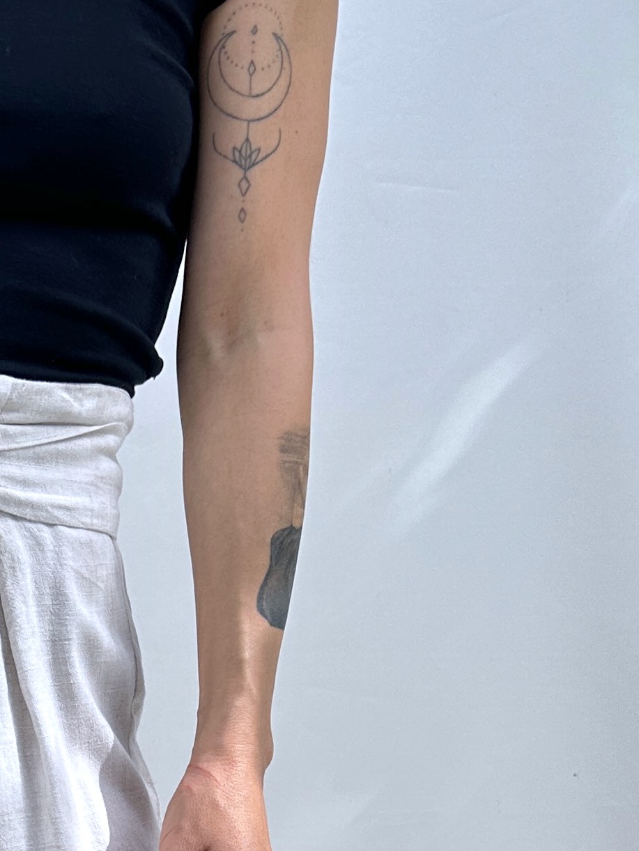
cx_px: -44
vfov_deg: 23.2
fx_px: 1870
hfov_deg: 18.7
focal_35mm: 76
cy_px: 1051
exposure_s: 1/816
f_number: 1.78
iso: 80
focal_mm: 6.86
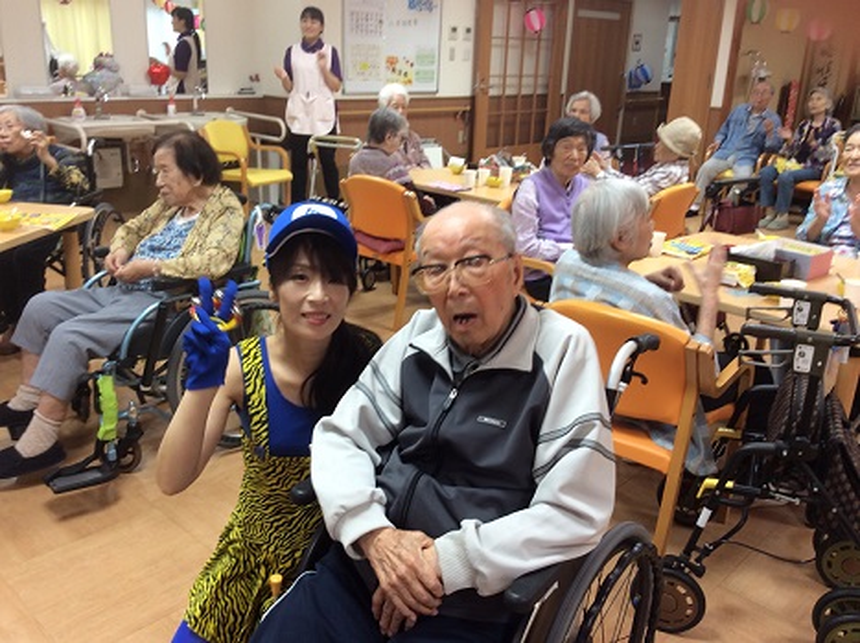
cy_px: 322
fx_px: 794
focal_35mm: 32
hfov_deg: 56.9
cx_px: 430
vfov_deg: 44.1
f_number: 2.4
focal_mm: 3.3
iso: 32
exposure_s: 1/30
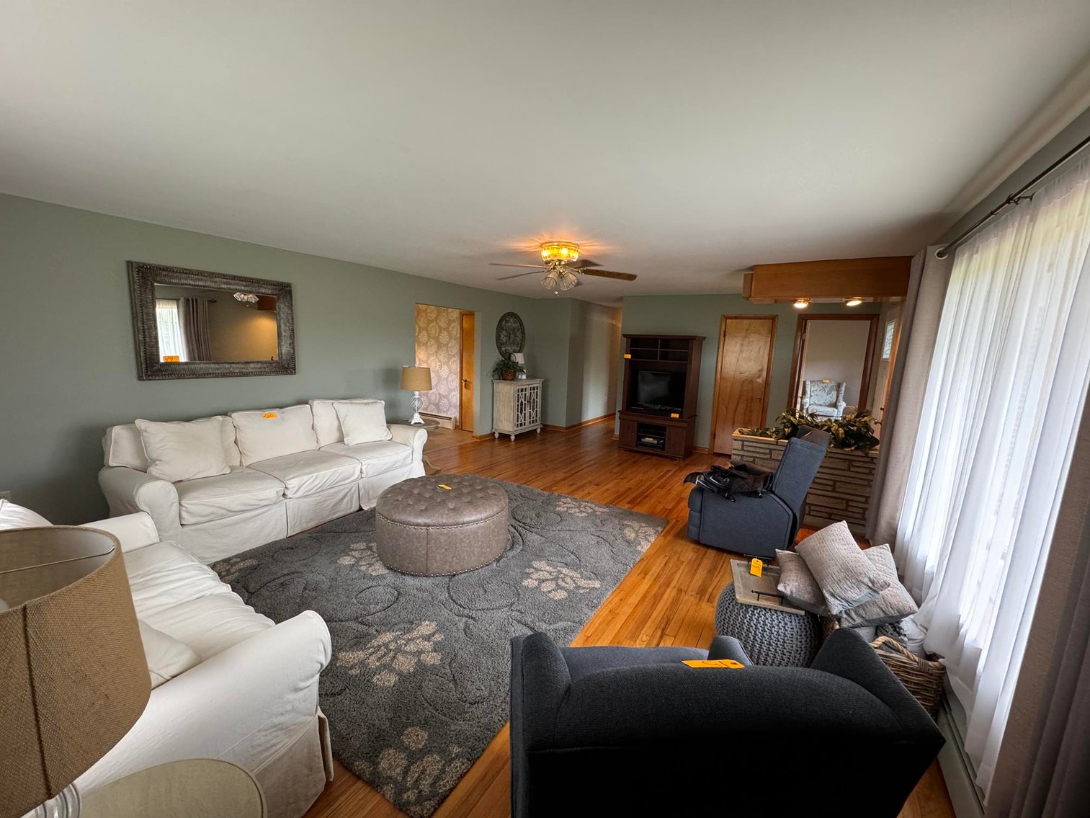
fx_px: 441
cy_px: 409
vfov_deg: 85.7
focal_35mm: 14
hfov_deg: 102.1
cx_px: 545
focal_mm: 2.22
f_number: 2.2
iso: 250
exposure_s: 1/60
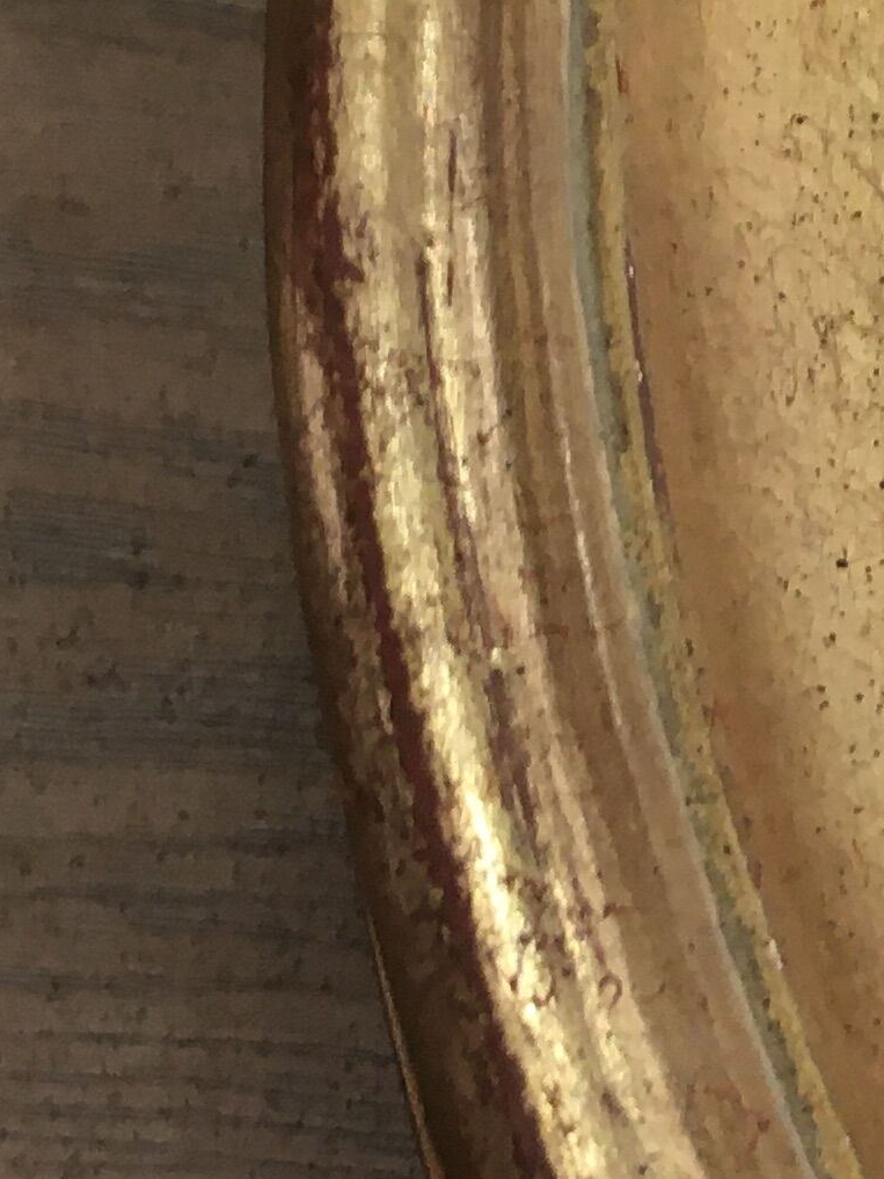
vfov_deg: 16.7
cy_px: -1
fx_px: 3915
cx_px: 1394
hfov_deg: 12.2
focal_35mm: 115
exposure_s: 1/33
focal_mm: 4.15
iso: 80
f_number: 2.2
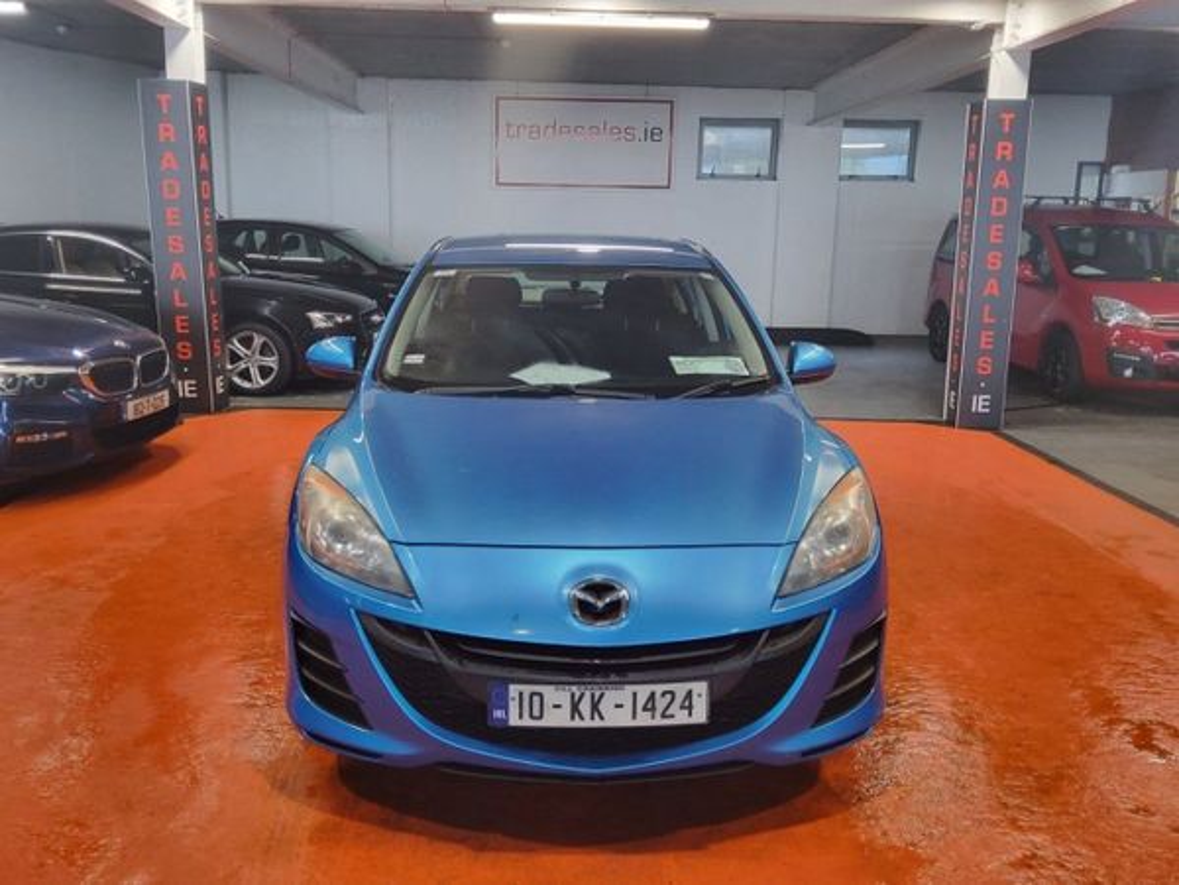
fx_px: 886
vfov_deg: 53.1
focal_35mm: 26
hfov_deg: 67.3
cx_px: 590
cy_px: 442
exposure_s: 1/50
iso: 200
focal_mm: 3.08
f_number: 2
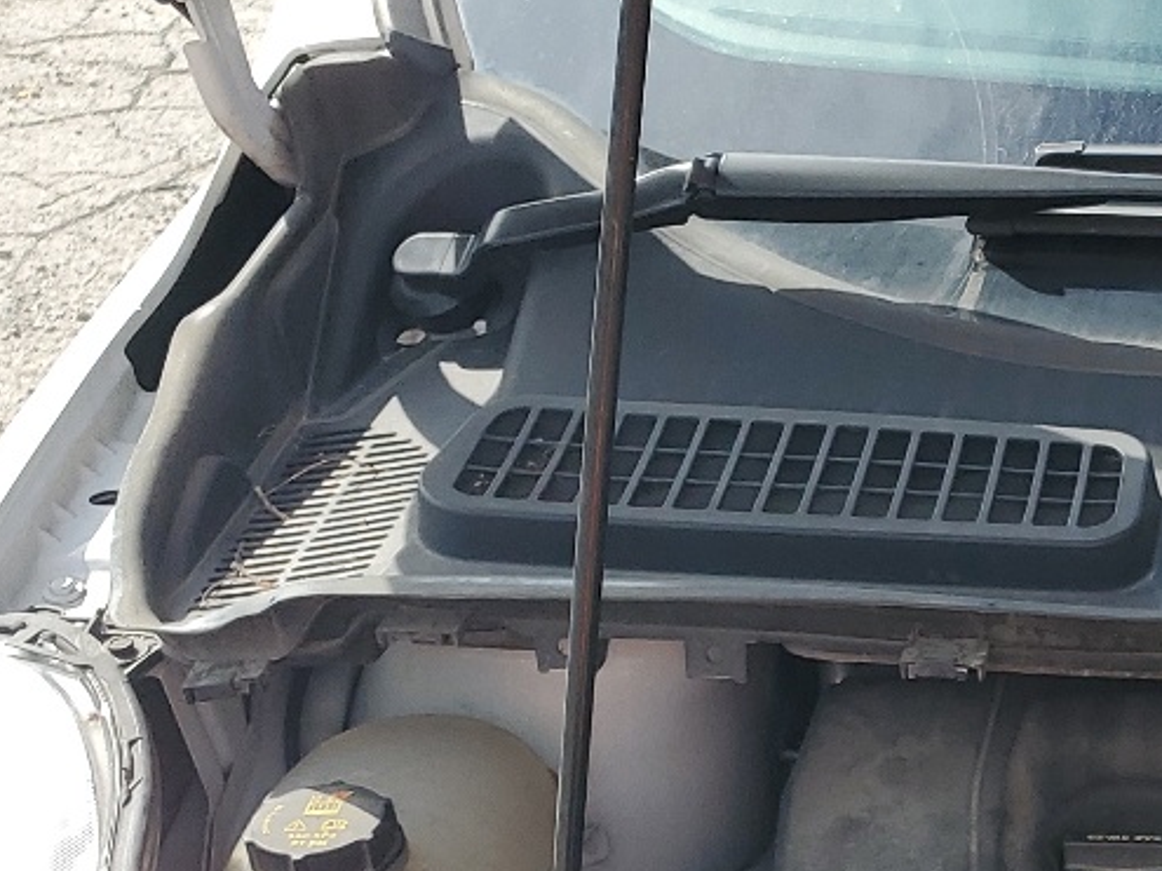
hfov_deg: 20.4
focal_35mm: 84
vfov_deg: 17.2
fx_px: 2819
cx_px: 1681
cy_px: 862
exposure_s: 1/1429
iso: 50
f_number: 1.5
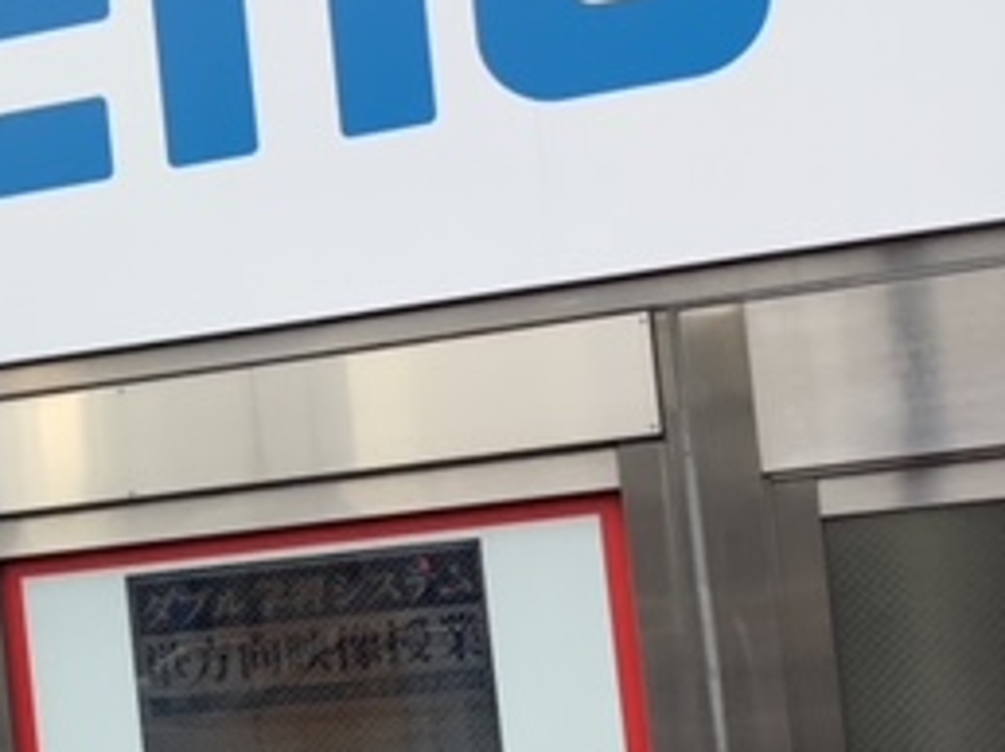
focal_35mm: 77
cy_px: 592
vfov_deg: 18.9
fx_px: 2233
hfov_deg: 23.8
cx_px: -90
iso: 25
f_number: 2.4
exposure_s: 1/351
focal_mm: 3.3
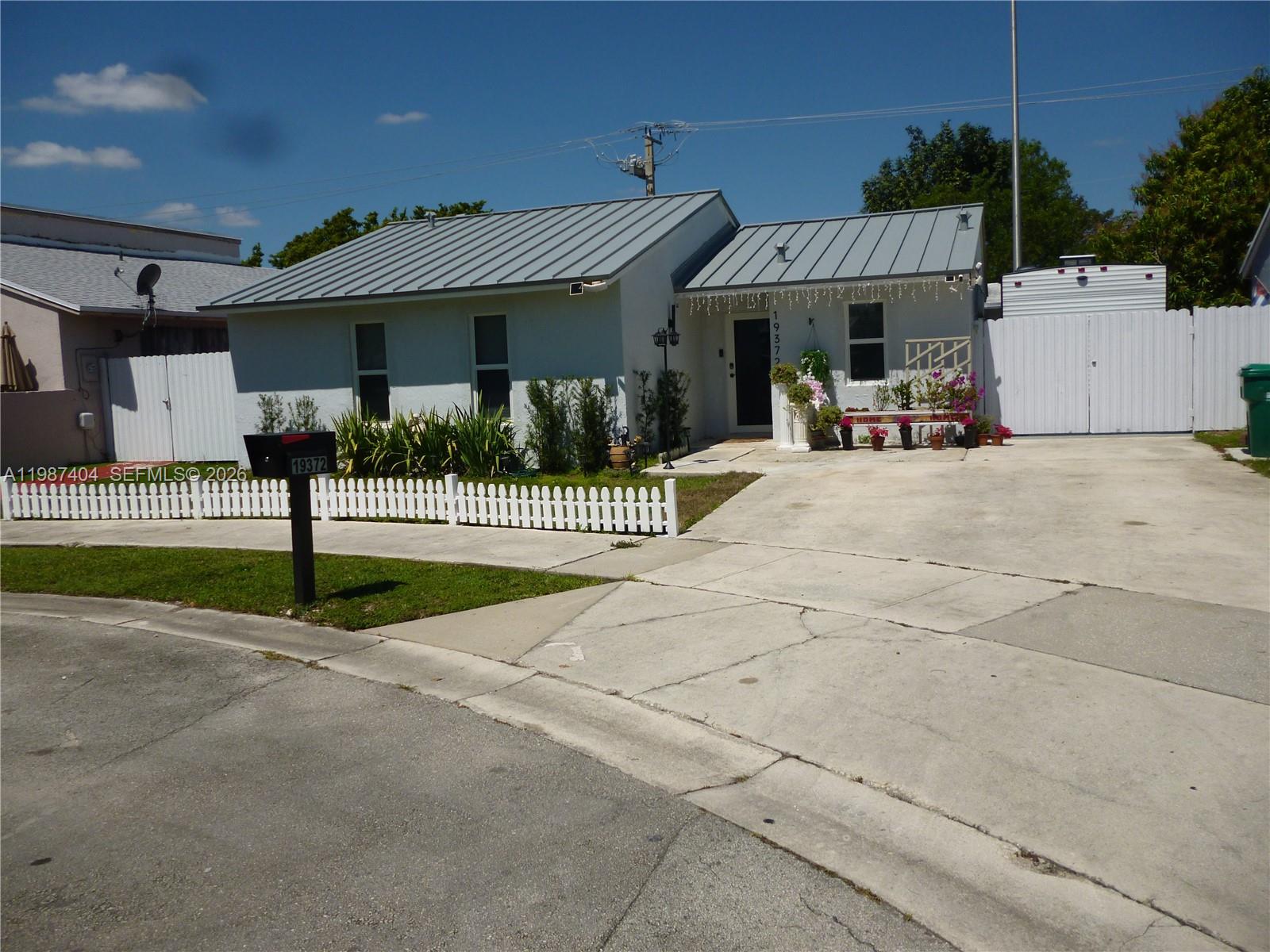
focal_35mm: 28
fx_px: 1027
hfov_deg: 63.4
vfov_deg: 49.7
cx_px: 635
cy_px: 476
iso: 100
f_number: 9
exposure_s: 1/320
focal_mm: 5
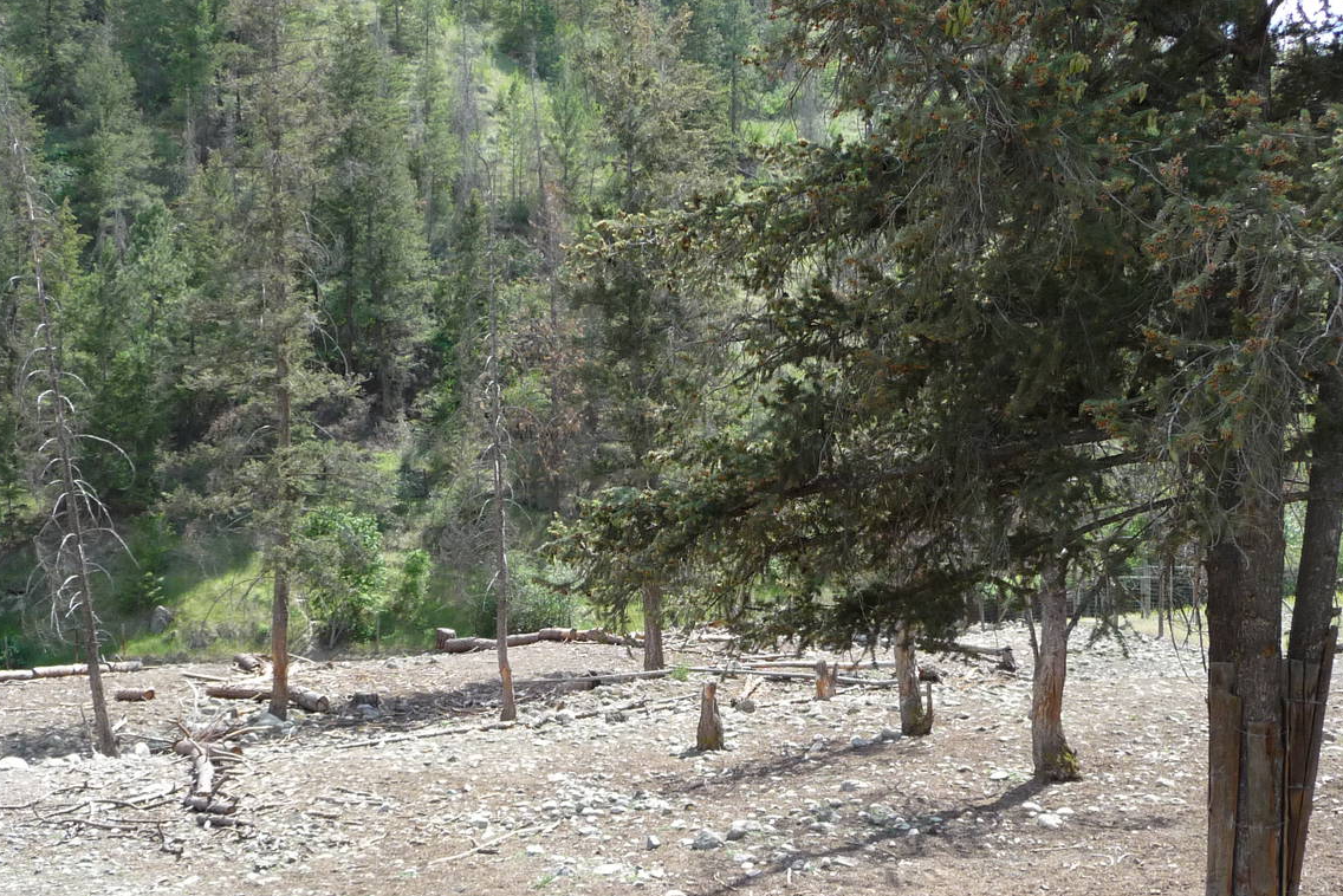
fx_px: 1530
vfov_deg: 32.5
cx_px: 688
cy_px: 573
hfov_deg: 47.4
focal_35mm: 41
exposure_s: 1/500
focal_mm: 4.7
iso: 160
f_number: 3.3
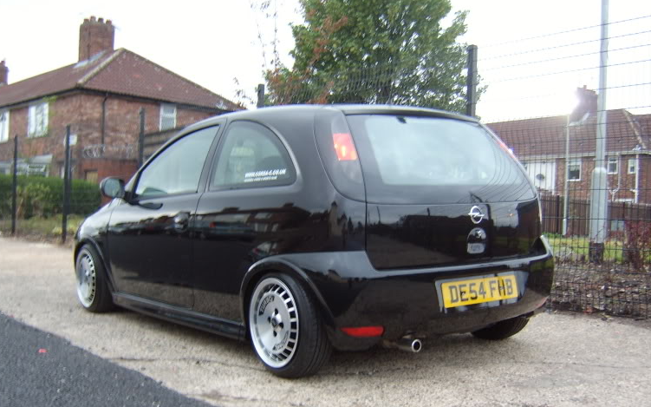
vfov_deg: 36.1
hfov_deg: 55.3
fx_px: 621
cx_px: 306
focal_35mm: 35
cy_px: 252
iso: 100
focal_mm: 8.13
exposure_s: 1/6
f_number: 2.7
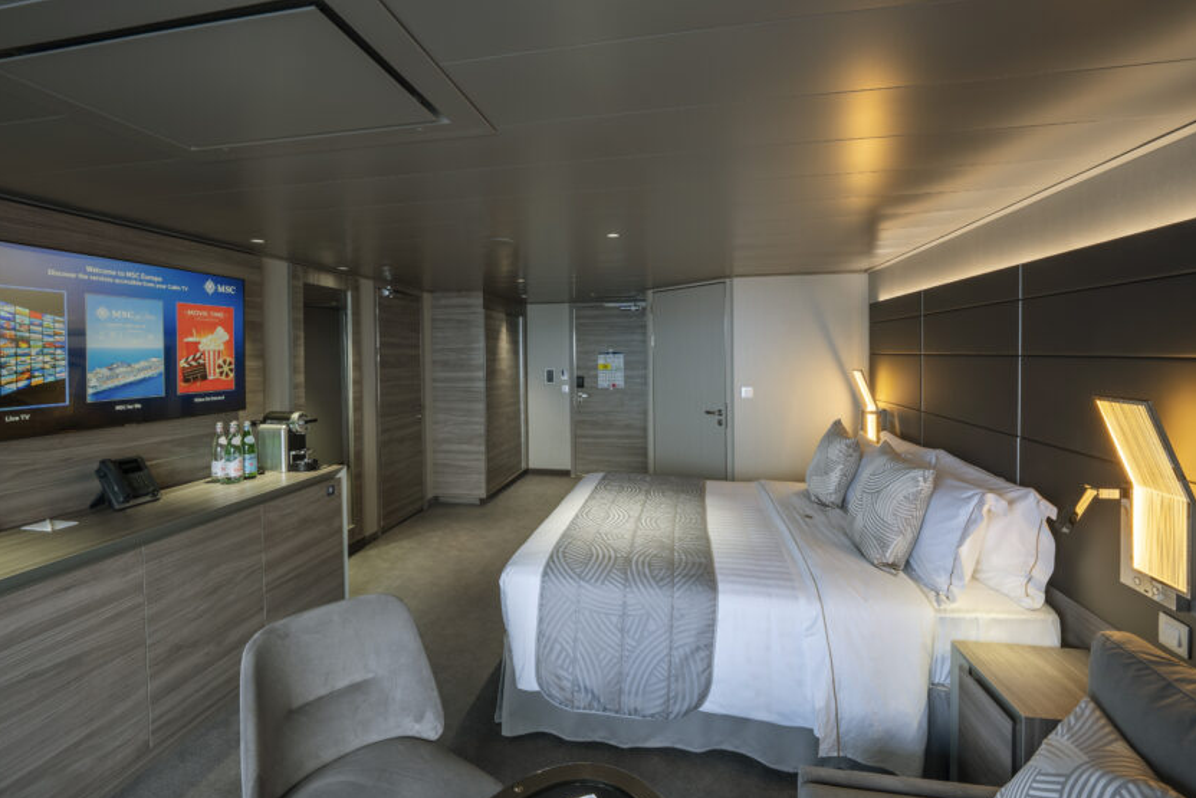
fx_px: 532
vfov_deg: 73.6
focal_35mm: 16
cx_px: 582
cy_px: 363
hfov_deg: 96.7
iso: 200
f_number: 8
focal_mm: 13
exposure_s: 1/30
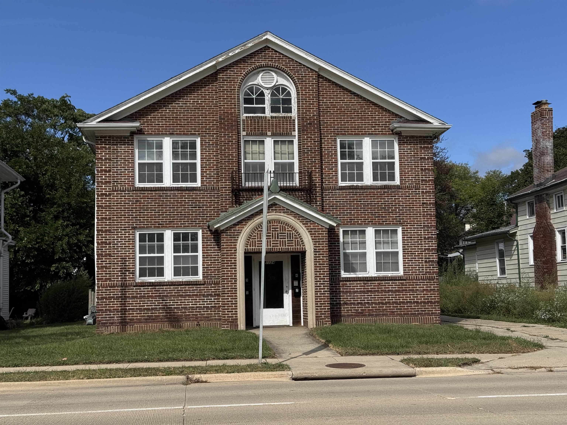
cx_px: 284
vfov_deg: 30.3
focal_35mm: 48
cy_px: 212
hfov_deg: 39.7
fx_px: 786
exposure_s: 1/6410
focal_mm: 6.76
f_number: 1.78
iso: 64
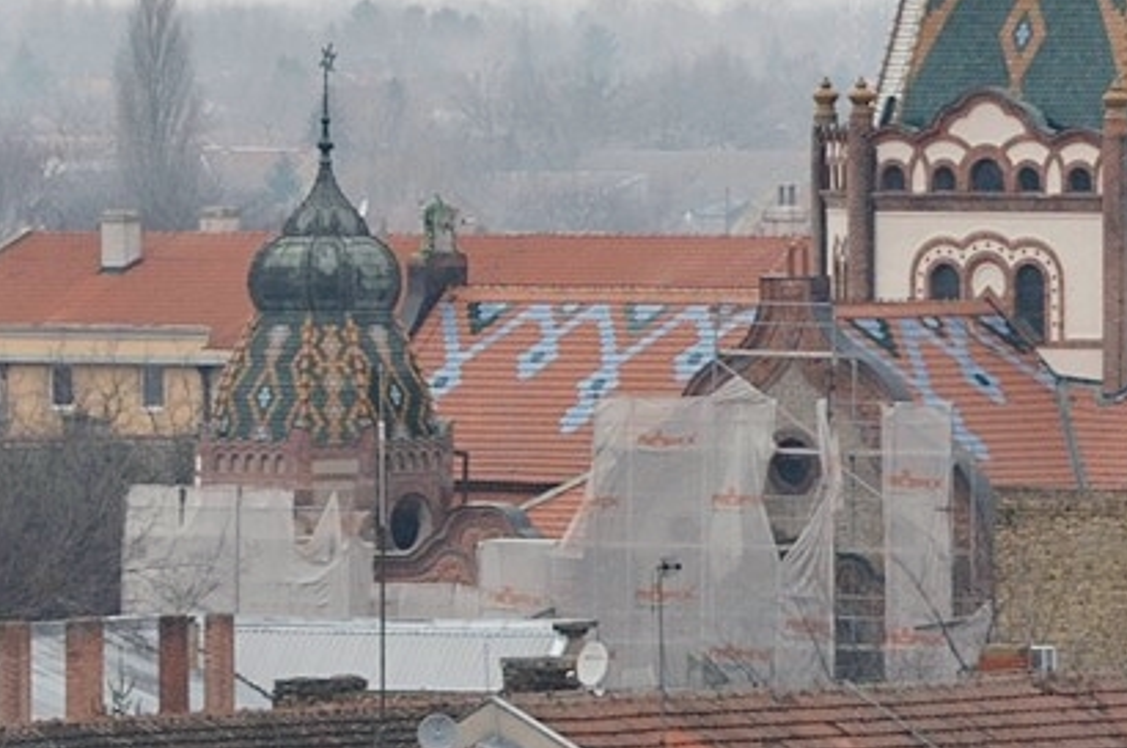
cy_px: -25
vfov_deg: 3.5
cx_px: 1209
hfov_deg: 5.2
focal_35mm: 393
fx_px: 12291
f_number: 9
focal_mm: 105
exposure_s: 1/400
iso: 250
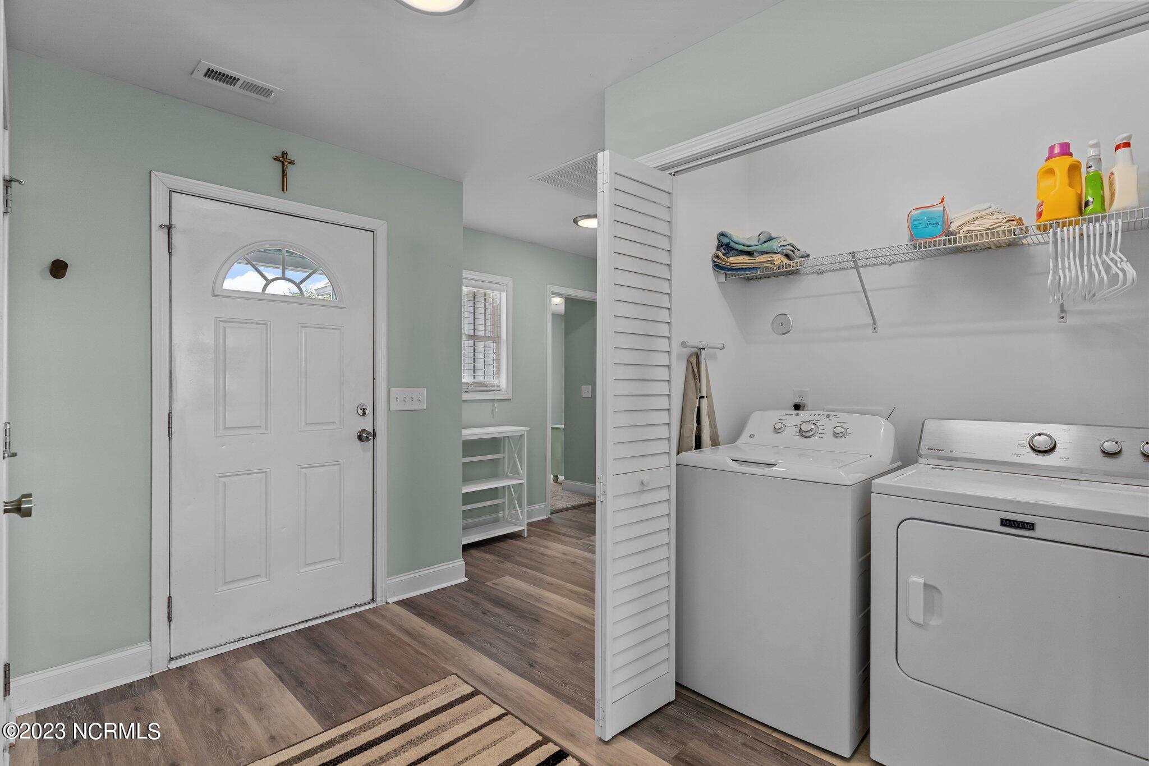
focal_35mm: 17
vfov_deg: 70.4
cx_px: 574
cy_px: 383
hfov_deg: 93.3
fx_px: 543
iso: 800
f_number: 5
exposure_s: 1/15
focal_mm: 17
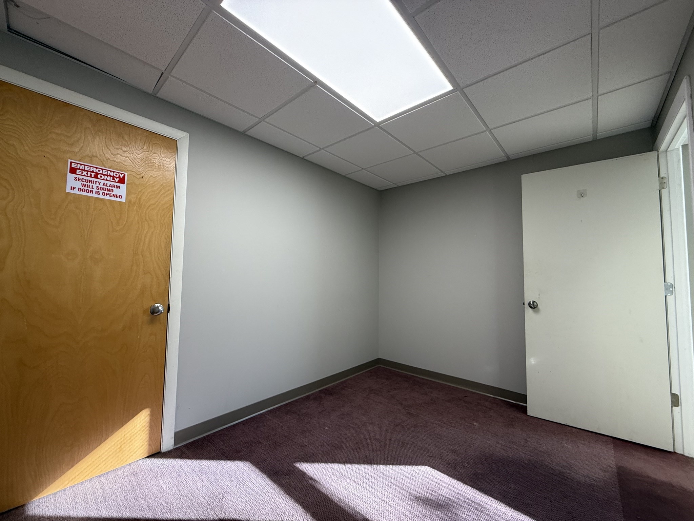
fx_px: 281
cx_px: 347
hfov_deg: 102.1
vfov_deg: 85.7
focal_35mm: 14
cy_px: 260
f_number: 2.2
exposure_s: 1/99
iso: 200
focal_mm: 2.22
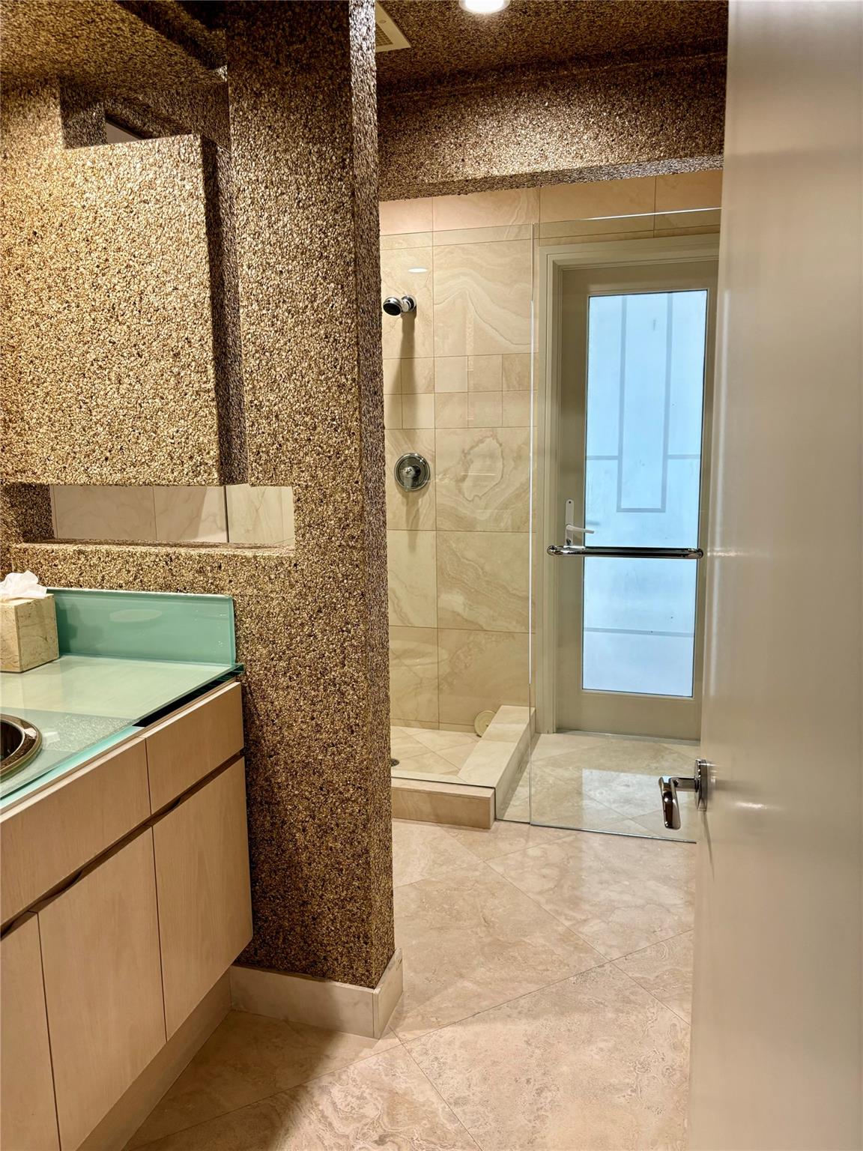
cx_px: 432
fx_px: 864
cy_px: 576
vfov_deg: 67.3
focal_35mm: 26
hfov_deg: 53.1
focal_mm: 5.96
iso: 80
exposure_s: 1/62
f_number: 1.6
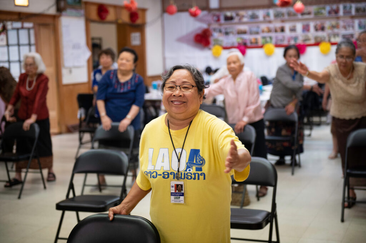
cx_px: 183
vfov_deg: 22.6
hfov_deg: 33.4
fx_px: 609
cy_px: 122
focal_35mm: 60
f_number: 2.8
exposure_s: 1/200
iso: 2000
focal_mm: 60
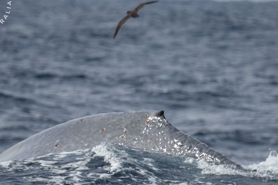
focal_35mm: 746
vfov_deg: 1.8
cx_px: 123
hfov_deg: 2.8
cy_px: 86
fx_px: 5762
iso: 900
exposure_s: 1/8000
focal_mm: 600
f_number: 6.3
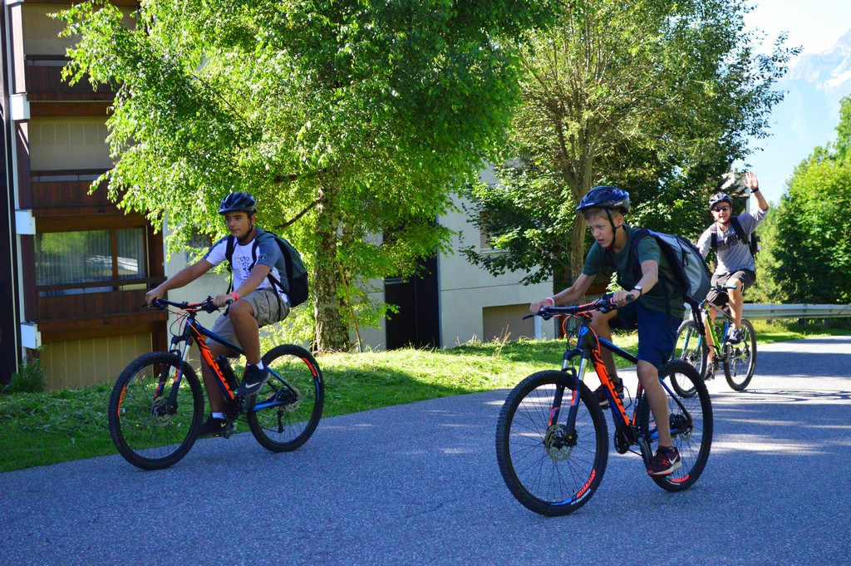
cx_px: 426
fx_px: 1594
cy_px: 283
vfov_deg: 20.1
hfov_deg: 29.9
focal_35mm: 68
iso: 1250
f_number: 5.3
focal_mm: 45
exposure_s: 1/1000
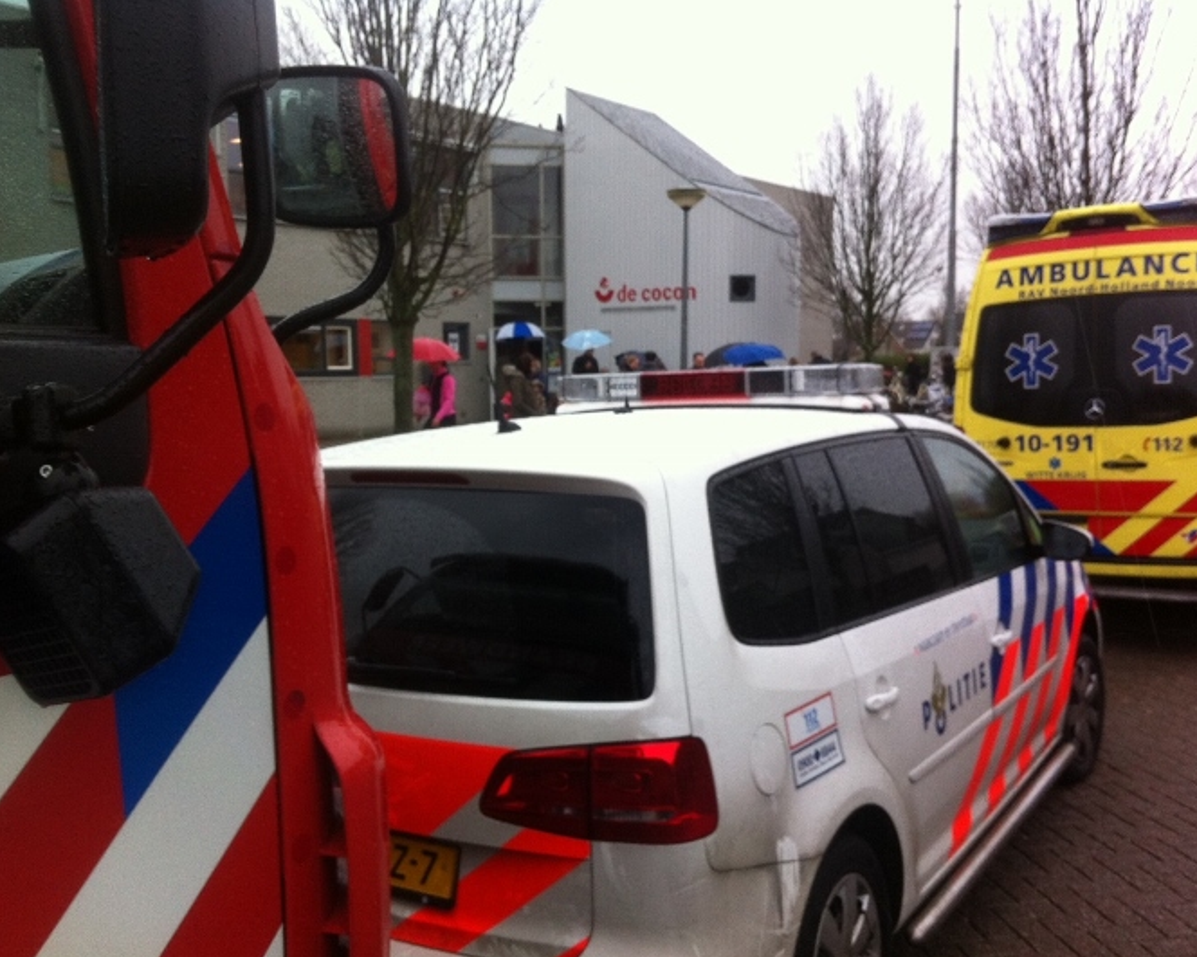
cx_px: 588
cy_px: 478
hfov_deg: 49.1
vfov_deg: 40.1
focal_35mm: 37
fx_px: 1311
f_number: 2.8
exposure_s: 1/120
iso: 125
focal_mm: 3.85
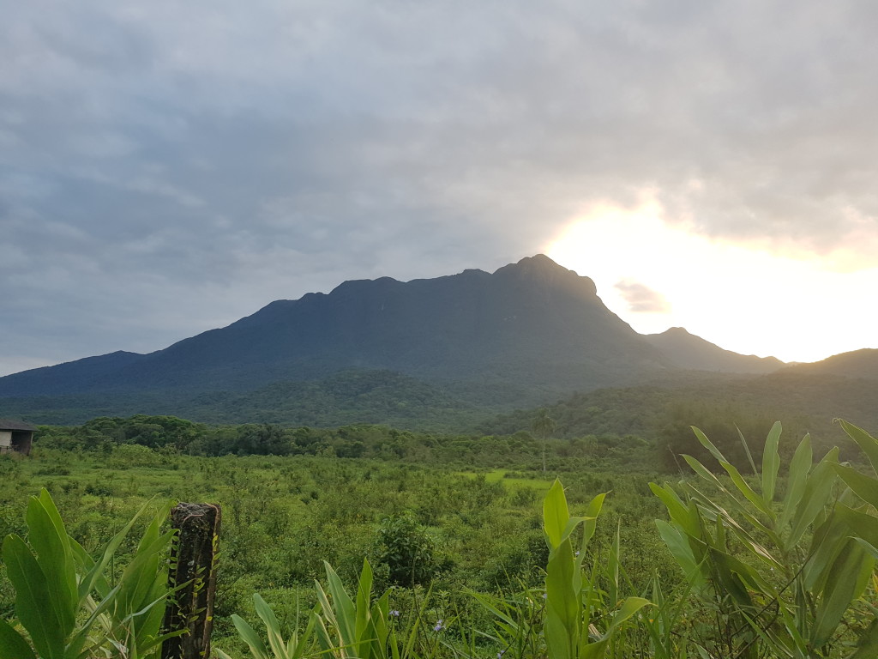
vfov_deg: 53.1
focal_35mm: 26
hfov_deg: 67.3
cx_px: 439
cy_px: 330
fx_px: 659
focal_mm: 4.2
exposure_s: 1/331
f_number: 1.7
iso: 40
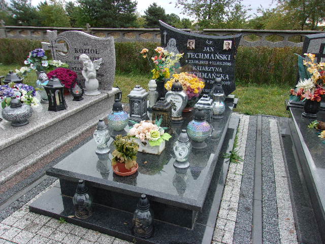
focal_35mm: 27
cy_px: 122
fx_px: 253
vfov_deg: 51.4
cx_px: 162
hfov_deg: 65.3
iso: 80
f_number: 3
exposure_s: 1/300
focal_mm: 4.9
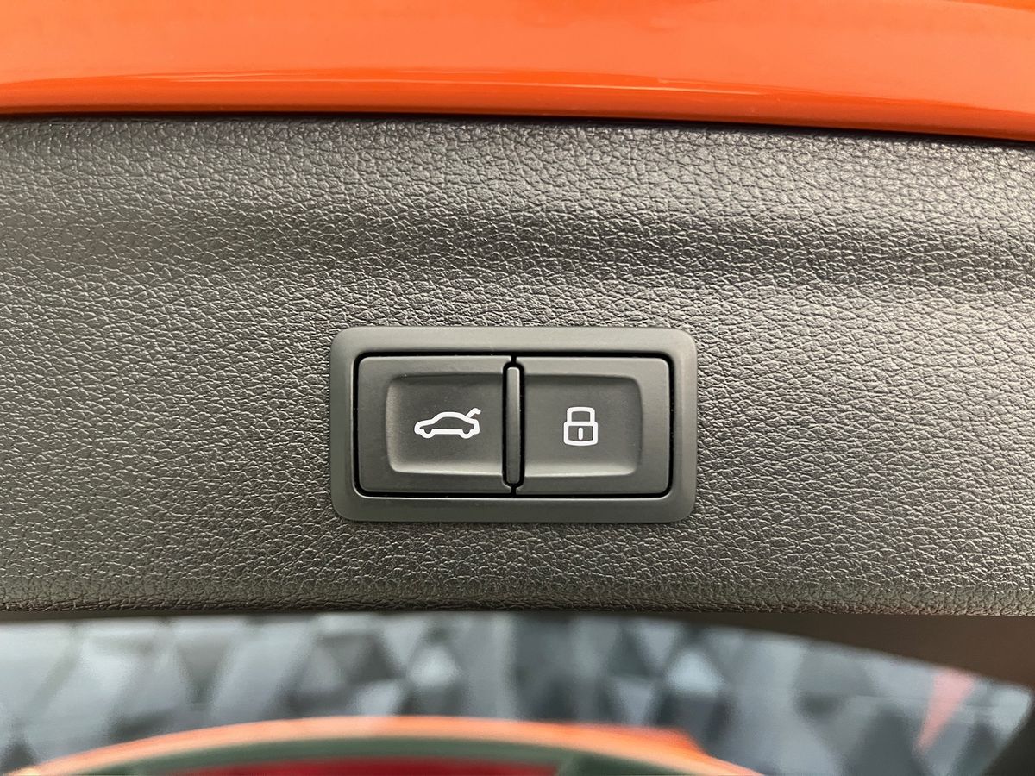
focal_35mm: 26
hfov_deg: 67.3
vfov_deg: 53.1
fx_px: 777
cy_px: 388
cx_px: 518
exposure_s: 1/60
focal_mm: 5.7
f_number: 1.5
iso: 500
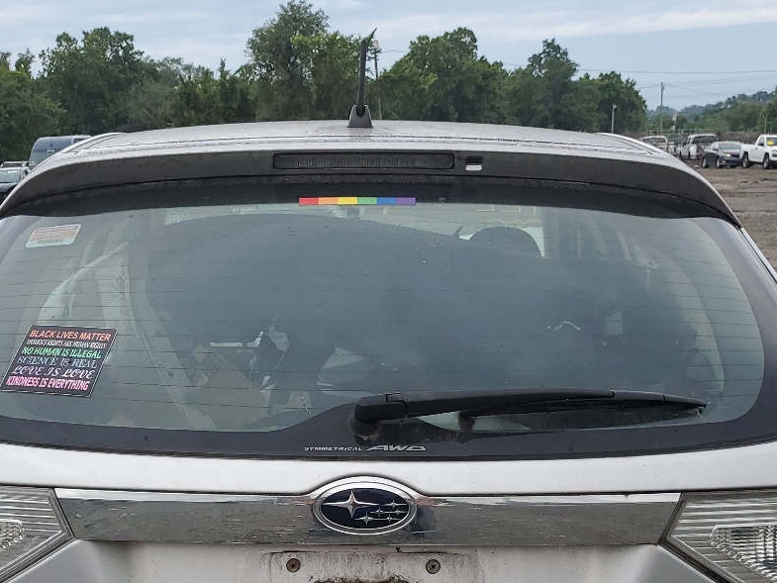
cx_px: 331
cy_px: 553
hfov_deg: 36.1
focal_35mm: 53
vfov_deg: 26.4
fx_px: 1190
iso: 50
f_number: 1.5
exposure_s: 1/1429
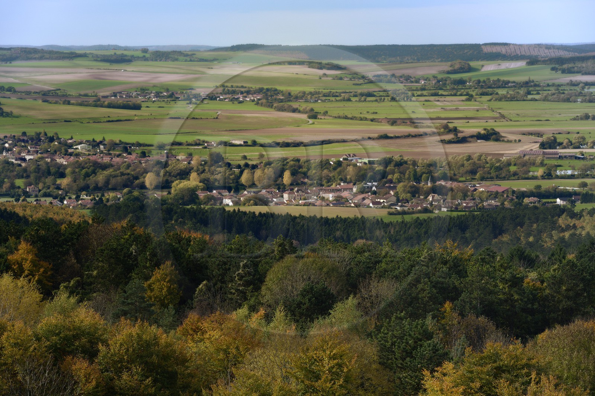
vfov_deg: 7.8
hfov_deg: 11.8
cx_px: 298
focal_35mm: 175
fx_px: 2890
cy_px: 198
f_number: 11
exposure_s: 1/250
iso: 200
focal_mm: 175
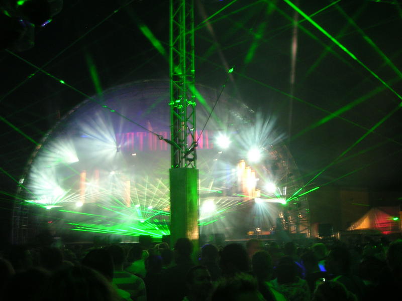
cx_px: 201
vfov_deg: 37.7
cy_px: 150
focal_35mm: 38
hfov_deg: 49.0
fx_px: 441
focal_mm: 6
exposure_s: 1/4
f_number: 2.8
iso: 100
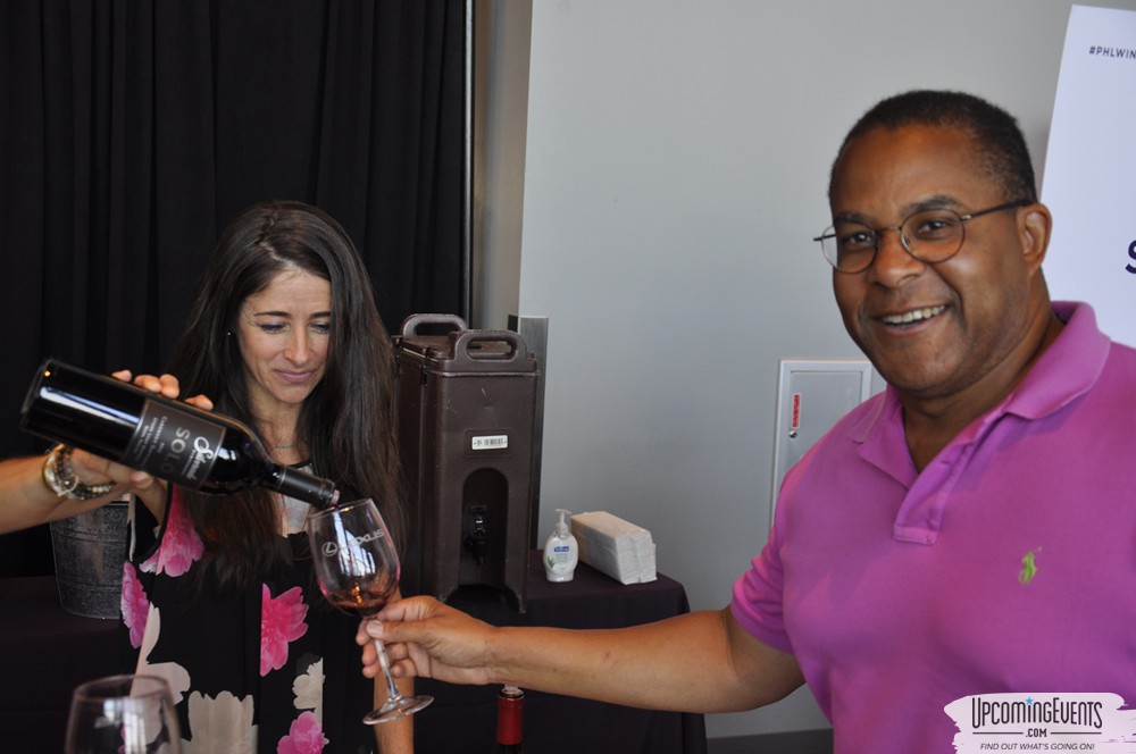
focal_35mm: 51
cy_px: 377
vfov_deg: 26.4
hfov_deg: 38.9
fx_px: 1607
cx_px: 568
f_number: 5
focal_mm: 34
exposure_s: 1/60
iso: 400
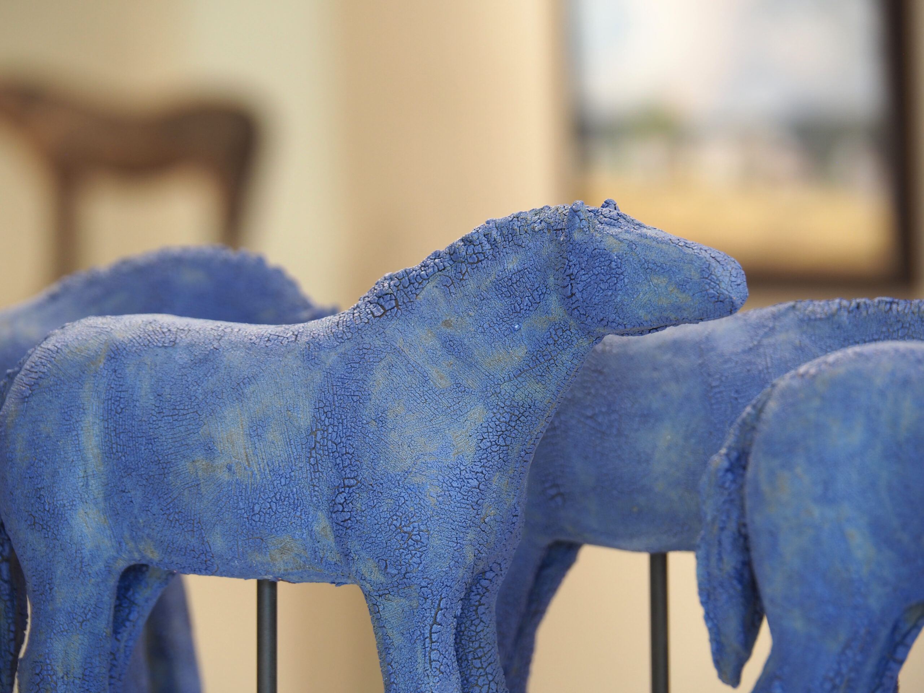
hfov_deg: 8.2
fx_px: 6406
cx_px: 462
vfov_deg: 6.2
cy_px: 346
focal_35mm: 240
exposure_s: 1/8
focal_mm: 120
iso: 250
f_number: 5.6
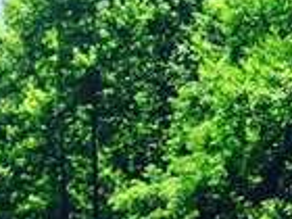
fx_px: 1788
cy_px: 509
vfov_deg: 6.7
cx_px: 636
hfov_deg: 8.7
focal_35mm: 212
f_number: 2.2
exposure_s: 1/920
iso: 32
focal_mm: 4.15
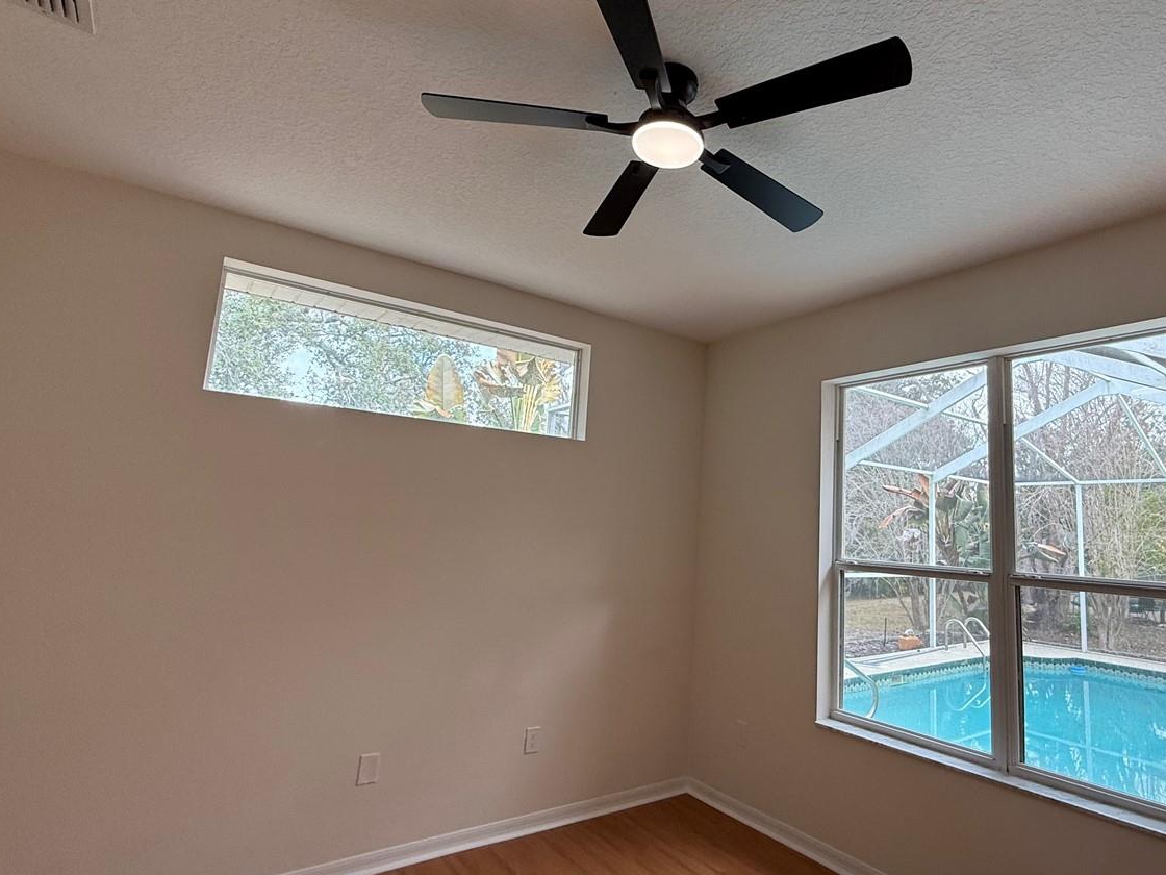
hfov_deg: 80.7
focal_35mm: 20
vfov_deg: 66.0
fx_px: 674
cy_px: 425
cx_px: 705
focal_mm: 2.22
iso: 64
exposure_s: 1/120
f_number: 2.2
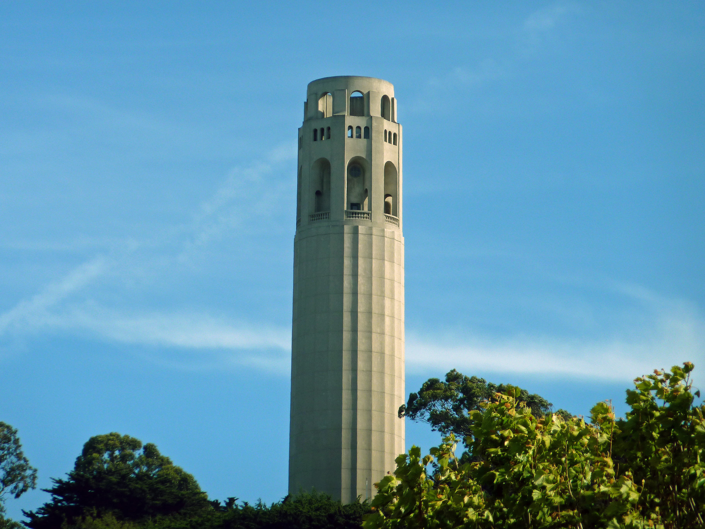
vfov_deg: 5.0
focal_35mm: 300
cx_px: 352
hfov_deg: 6.6
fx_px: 6110
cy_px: 264
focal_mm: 49.2
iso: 80
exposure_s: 1/500
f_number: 5.6
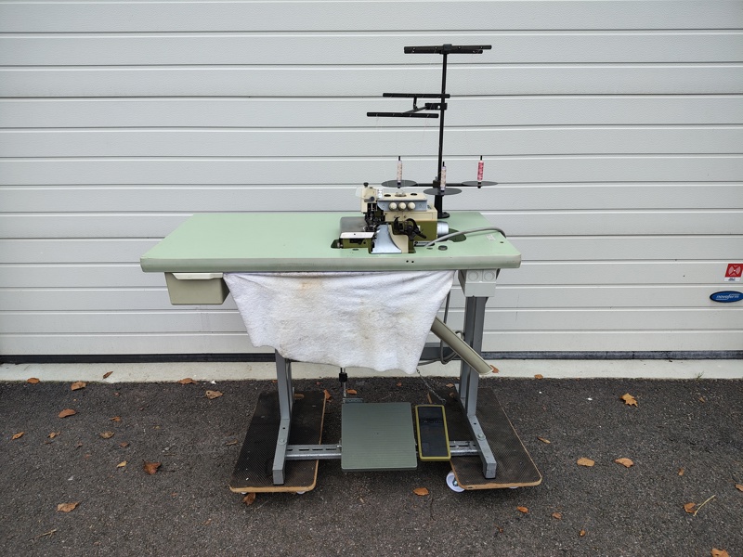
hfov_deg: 71.6
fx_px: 515
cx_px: 372
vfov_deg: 56.8
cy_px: 278
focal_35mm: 24
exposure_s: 1/147
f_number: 1.8
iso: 100
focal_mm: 5.56
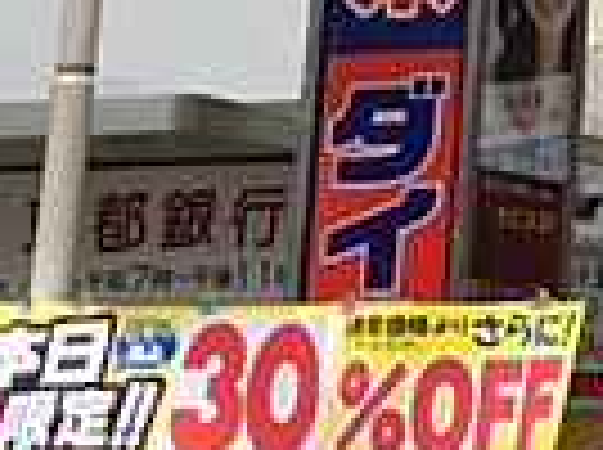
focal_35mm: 139
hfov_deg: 12.1
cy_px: -81
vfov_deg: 10.5
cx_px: 1328
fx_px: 2417
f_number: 2.2
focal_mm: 4.15
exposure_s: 1/1364
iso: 32
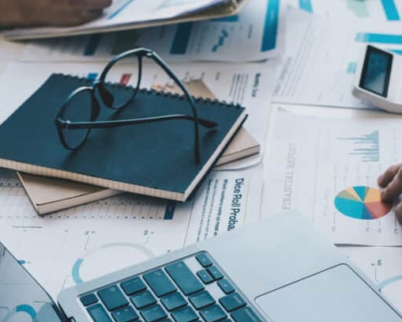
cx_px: 327
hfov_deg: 22.2
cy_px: 119
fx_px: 1011
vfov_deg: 18.0
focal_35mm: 85
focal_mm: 30.2
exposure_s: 1/220
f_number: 2.8
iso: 320
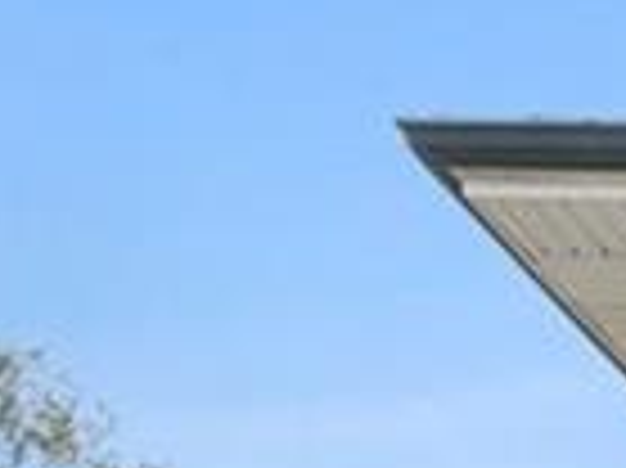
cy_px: 1062
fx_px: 2692
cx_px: 1910
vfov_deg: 9.1
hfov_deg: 9.9
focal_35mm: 149
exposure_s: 1/350
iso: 400
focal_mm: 13.9
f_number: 10
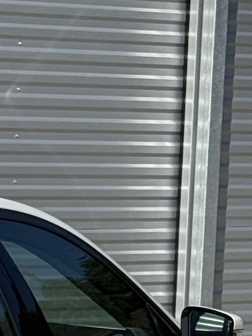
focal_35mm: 232
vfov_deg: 8.4
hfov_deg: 6.3
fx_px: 2251
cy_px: 450
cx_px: -227
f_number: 1.78
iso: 64
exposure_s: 1/9901
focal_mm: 6.76
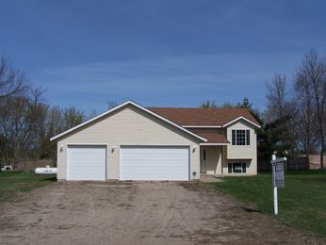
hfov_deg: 48.9
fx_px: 358
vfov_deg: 37.8
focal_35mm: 38
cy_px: 122
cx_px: 163
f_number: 5.6
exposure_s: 1/1000
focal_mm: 6.3
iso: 80
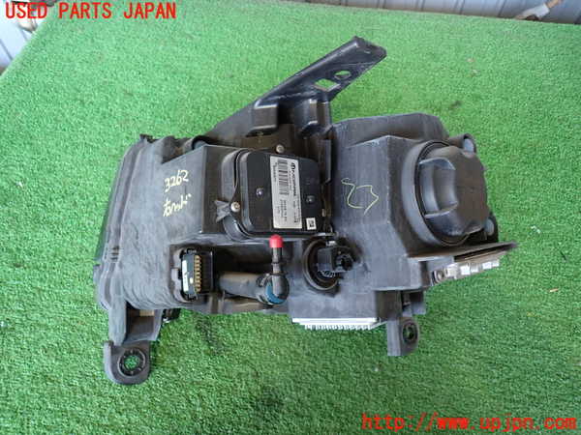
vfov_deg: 54.9
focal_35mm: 25
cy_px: 218
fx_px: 420
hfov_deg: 69.4
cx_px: 290
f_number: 2
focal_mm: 4.5
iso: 200
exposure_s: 1/40
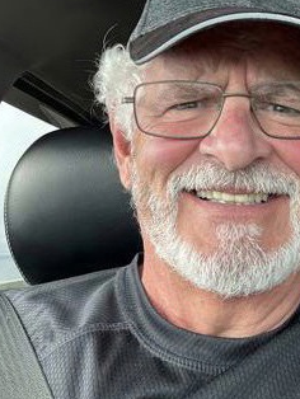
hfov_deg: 34.2
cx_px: 193
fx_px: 485
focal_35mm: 42
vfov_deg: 44.0
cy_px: 126
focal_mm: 2.69
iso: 32
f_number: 1.9
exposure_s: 1/121
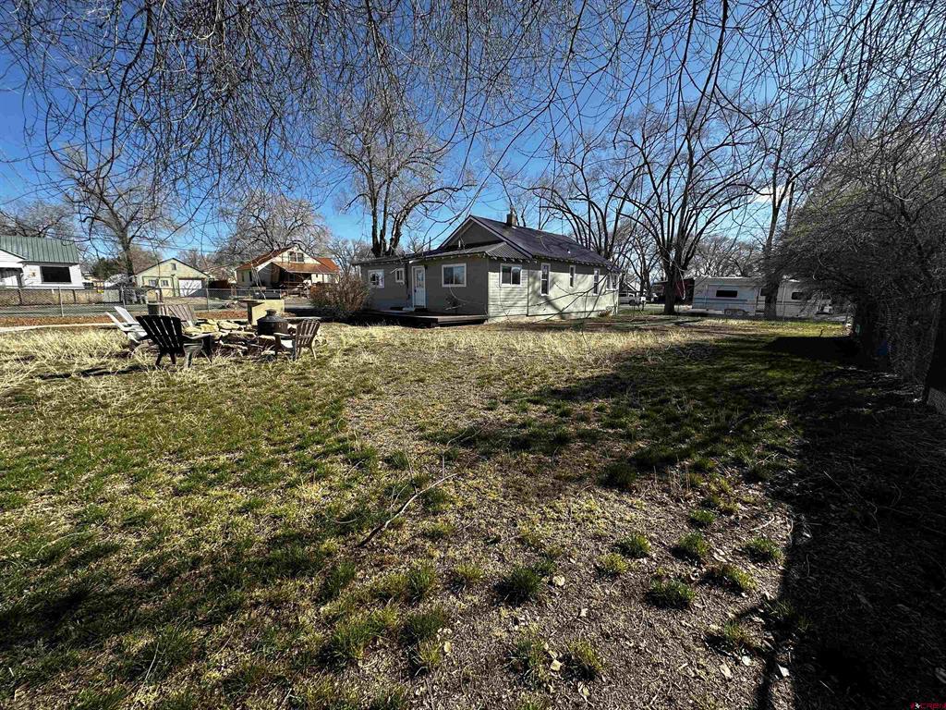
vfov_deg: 85.7
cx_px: 473
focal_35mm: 14
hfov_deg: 102.1
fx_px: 383
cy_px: 355
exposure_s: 1/1103
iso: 40
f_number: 2.2
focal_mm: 2.22
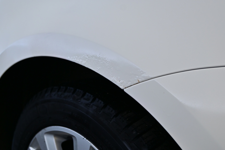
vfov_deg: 33.4
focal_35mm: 40
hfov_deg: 48.5
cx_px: 112
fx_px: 250
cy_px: 75
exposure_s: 1/25
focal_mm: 24
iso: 360
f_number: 4.2
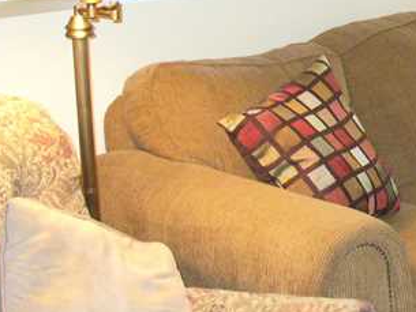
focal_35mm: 97
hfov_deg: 19.2
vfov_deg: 14.9
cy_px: -14
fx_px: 1166
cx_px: 487
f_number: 2.8
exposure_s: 1/30
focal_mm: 6.1
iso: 320
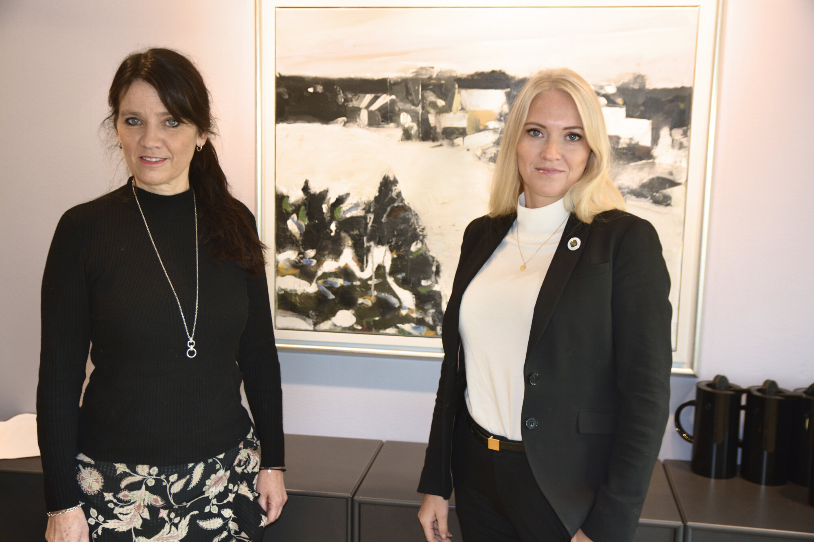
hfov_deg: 47.9
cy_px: 271
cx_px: 407
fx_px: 916
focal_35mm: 40
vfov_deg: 33.0
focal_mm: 27
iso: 400
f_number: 2.8
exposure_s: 1/125
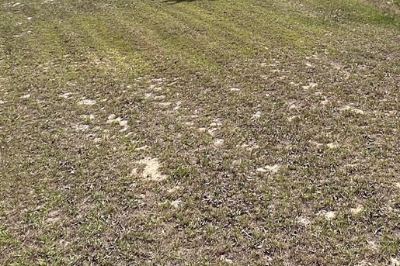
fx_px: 466
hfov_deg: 44.9
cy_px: -119
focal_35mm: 42
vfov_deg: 25.2
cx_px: 299
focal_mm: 1.57
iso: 32
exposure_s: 1/1908
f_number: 1.8
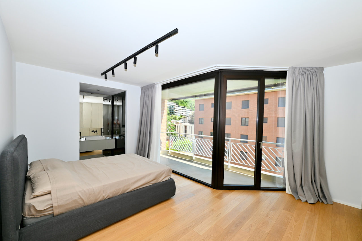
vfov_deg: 81.1
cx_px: 181
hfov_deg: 104.3
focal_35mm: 14
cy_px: 120
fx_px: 141
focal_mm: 14
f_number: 5.6
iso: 110
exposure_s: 1/125
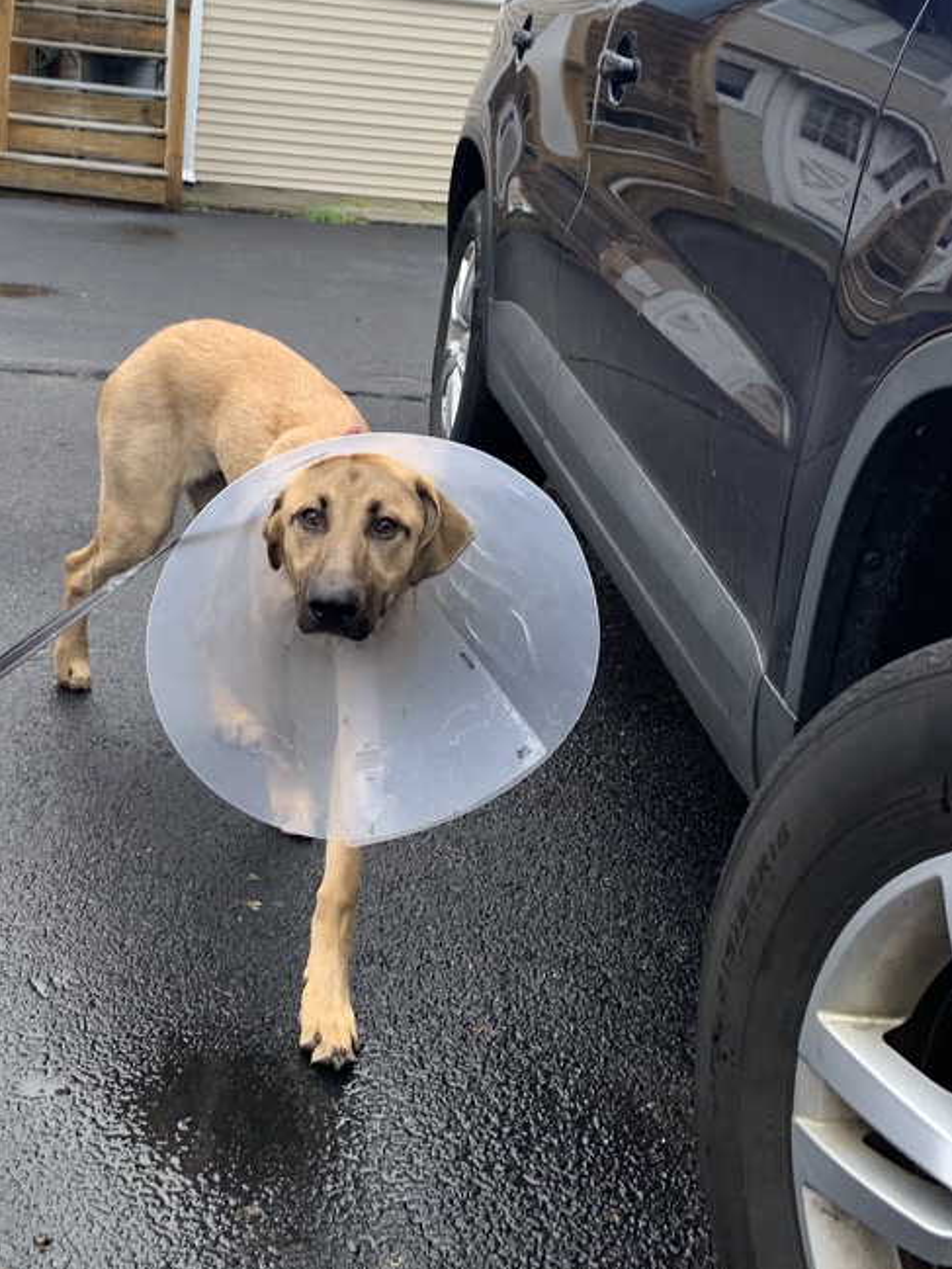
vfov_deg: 45.2
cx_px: 278
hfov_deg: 34.6
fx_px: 1503
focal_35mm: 41
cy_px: 438
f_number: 1.8
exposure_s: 1/312
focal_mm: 4.25
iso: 25
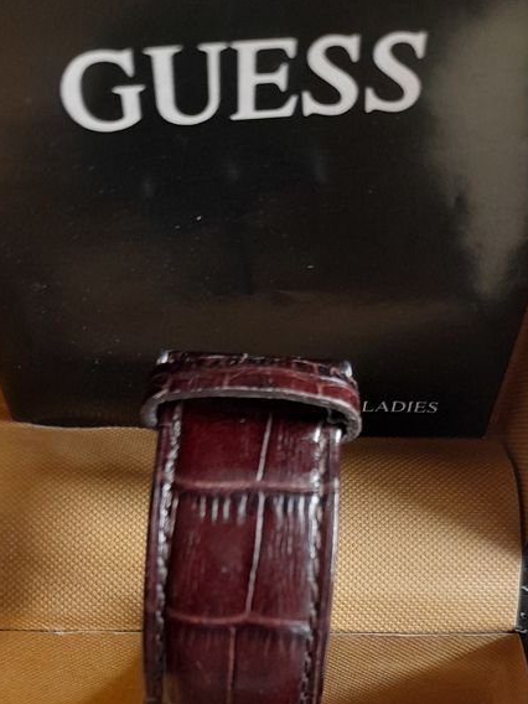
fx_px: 895
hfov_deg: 32.9
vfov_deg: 40.5
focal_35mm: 44
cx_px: 249
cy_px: 596
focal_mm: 4.6
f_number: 2
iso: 320
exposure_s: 1/33
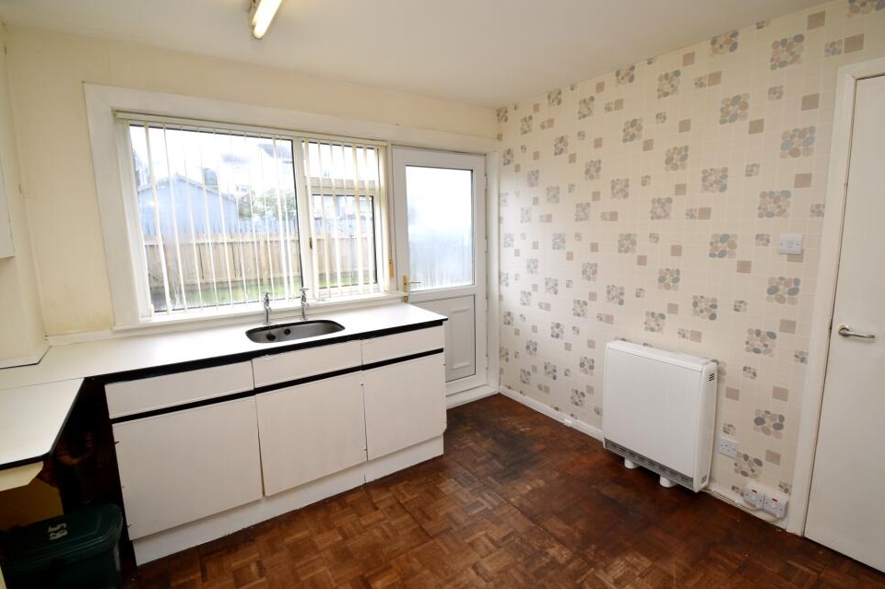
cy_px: 289
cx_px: 455
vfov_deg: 73.7
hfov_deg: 96.7
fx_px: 393
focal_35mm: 16
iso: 100
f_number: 5
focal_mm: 10
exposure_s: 1/100
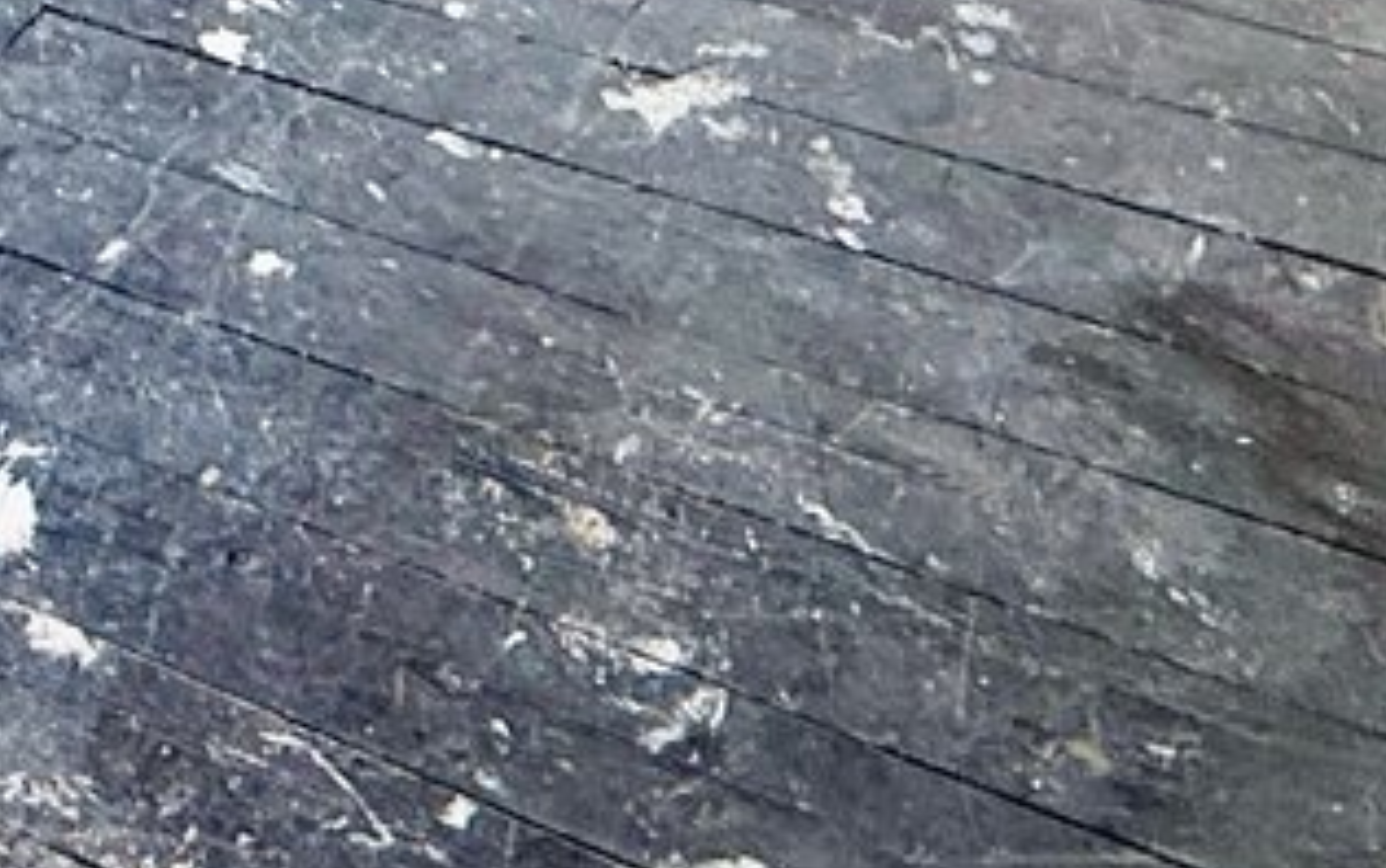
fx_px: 2684
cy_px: -1155
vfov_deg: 13.7
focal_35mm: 71
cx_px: 81
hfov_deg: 27.7
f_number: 2.2
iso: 125
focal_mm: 2.22
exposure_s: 1/99
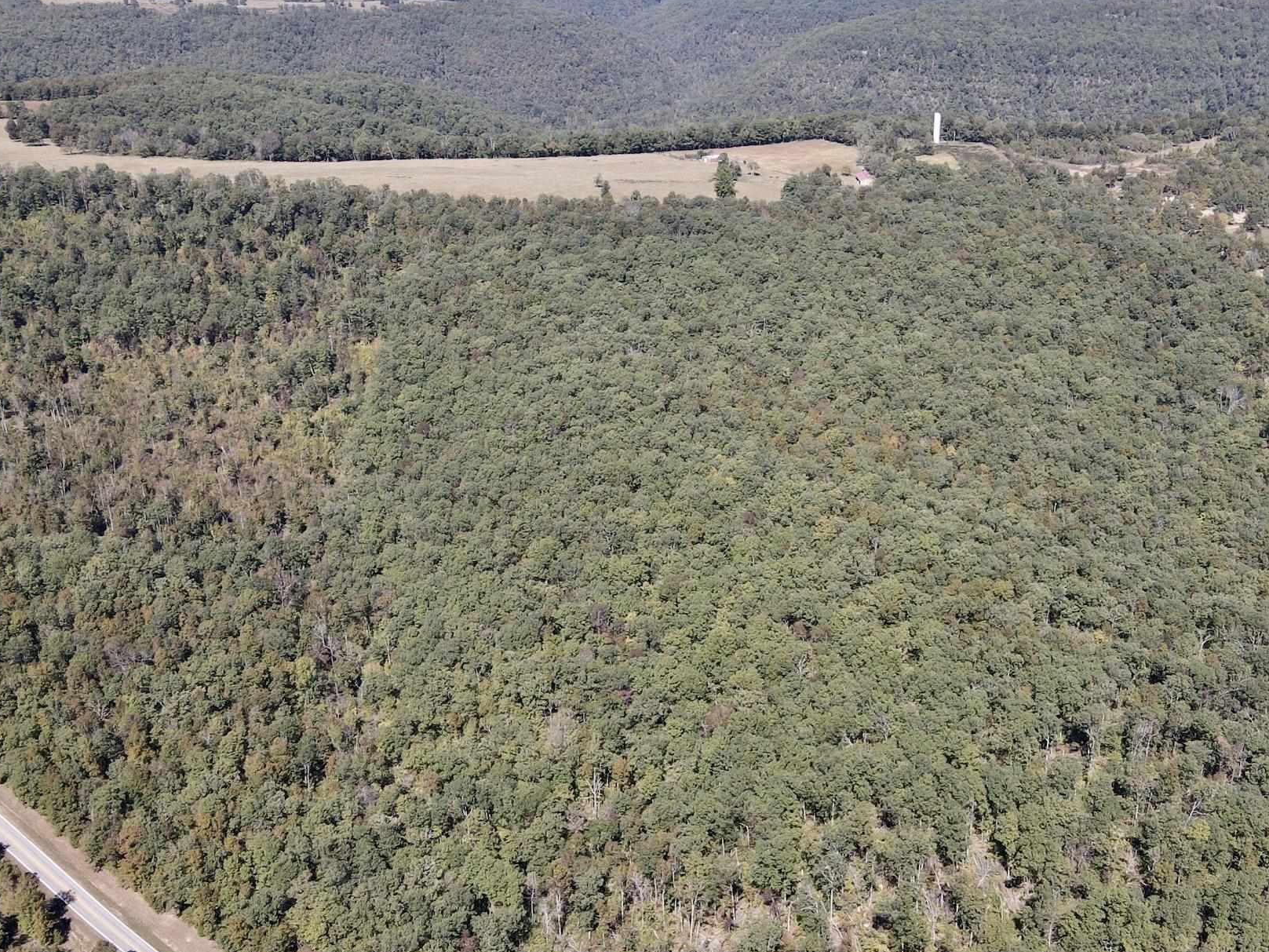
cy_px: 549
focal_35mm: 38
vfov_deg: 37.6
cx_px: 743
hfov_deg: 48.8
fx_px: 1393
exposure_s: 1/15
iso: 200
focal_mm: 4.5
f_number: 2.8
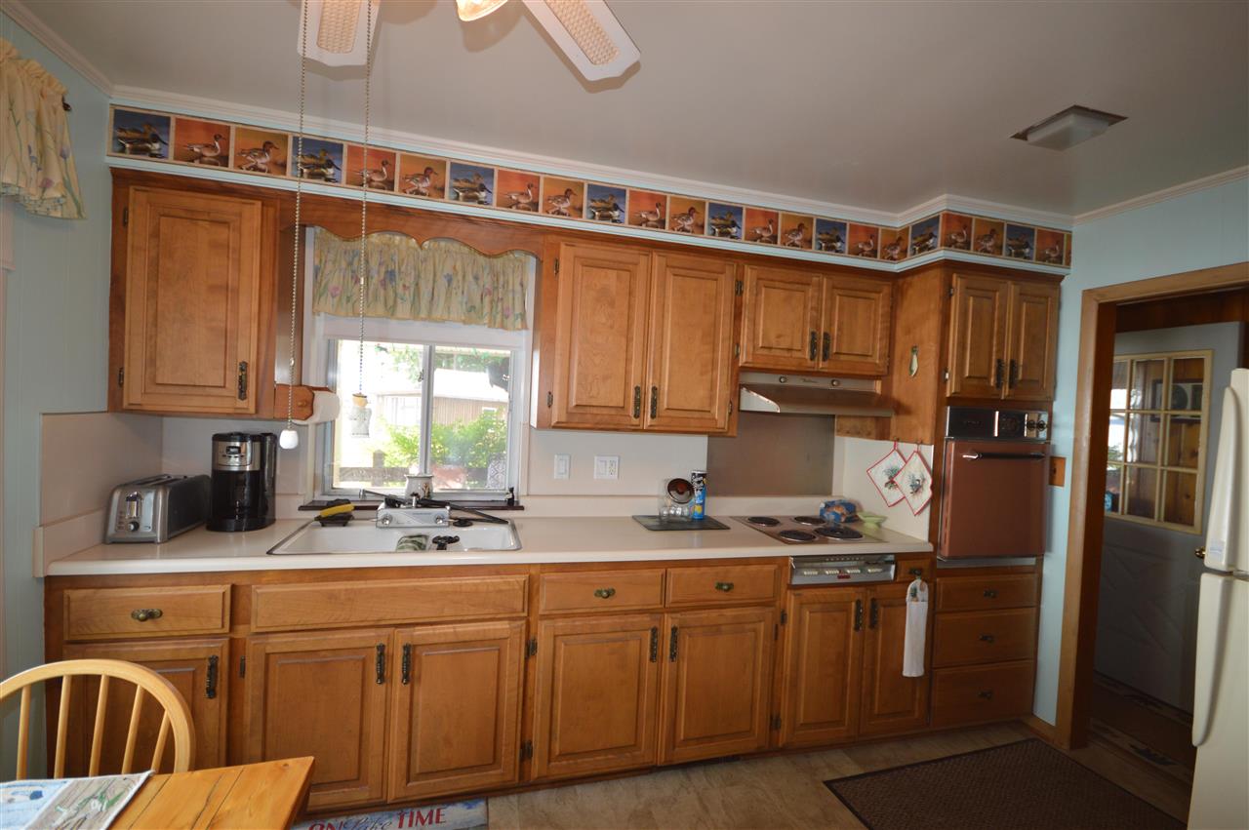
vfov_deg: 77.2
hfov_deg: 100.4
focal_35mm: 15
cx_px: 624
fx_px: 520
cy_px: 415
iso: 400
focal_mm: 10
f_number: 4
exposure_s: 1/100
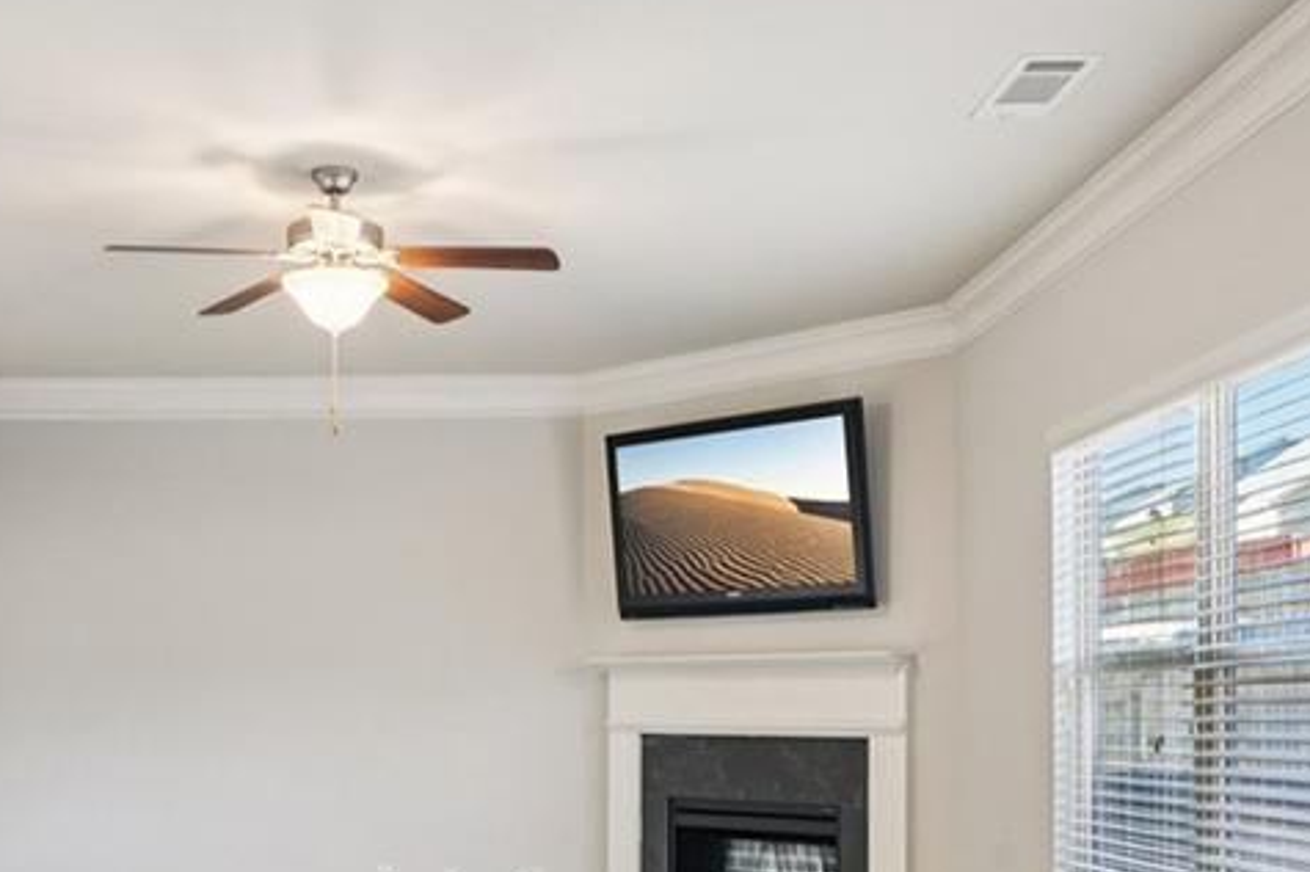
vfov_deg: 31.8
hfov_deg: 46.7
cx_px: 444
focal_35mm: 41
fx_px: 1491
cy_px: 680
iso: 400
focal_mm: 19
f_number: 8
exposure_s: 1/5
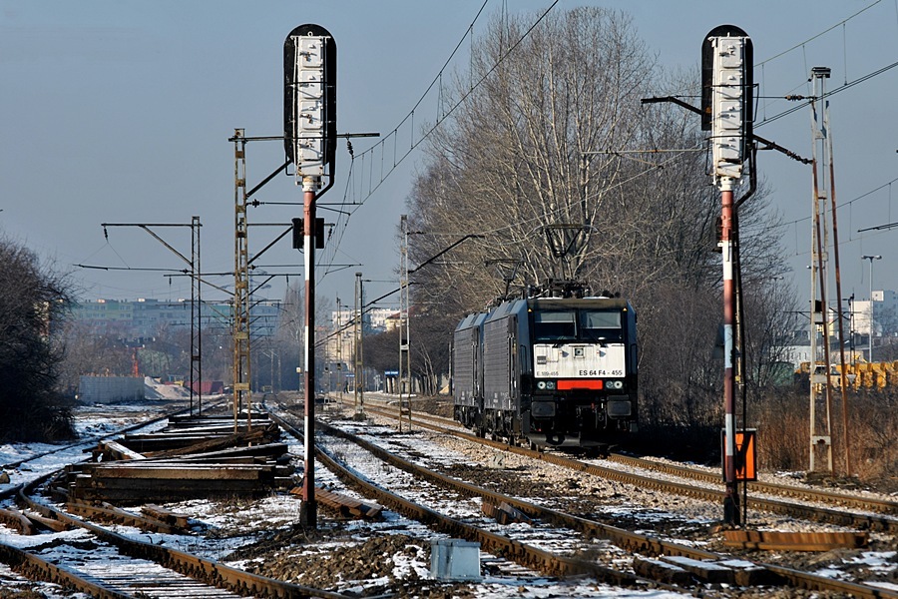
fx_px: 4116
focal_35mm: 165
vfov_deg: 8.3
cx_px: 449
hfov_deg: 12.5
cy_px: 300
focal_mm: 110
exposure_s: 1/320
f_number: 8
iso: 100
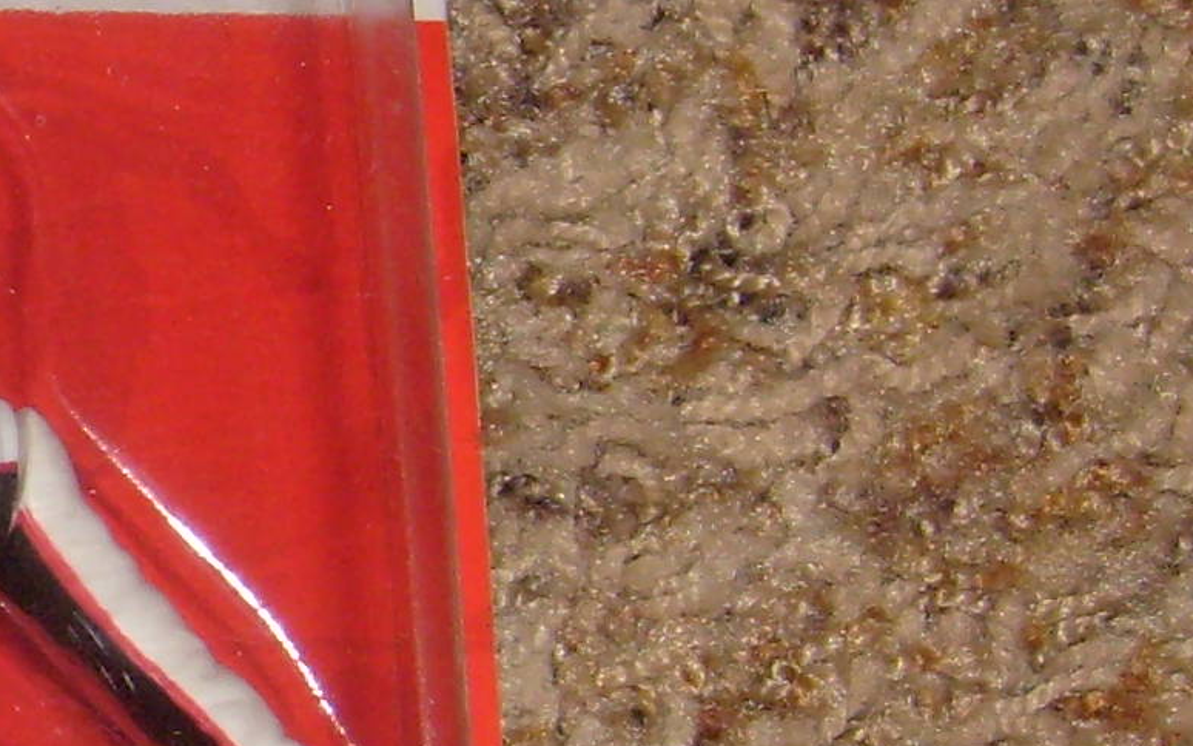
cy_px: 530
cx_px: -718
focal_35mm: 135
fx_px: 4390
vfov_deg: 9.7
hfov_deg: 14.2
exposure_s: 1/45
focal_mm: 5.8
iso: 100
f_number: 2.8
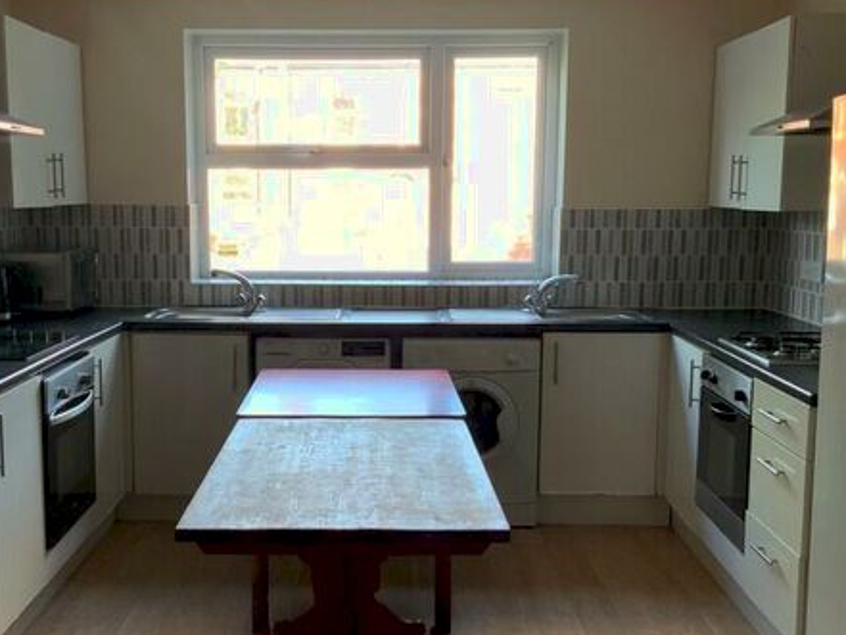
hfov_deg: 41.2
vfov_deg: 31.5
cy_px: 365
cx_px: 370
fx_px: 1125
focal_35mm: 46
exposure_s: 1/72
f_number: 1.8
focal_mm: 3
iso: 64
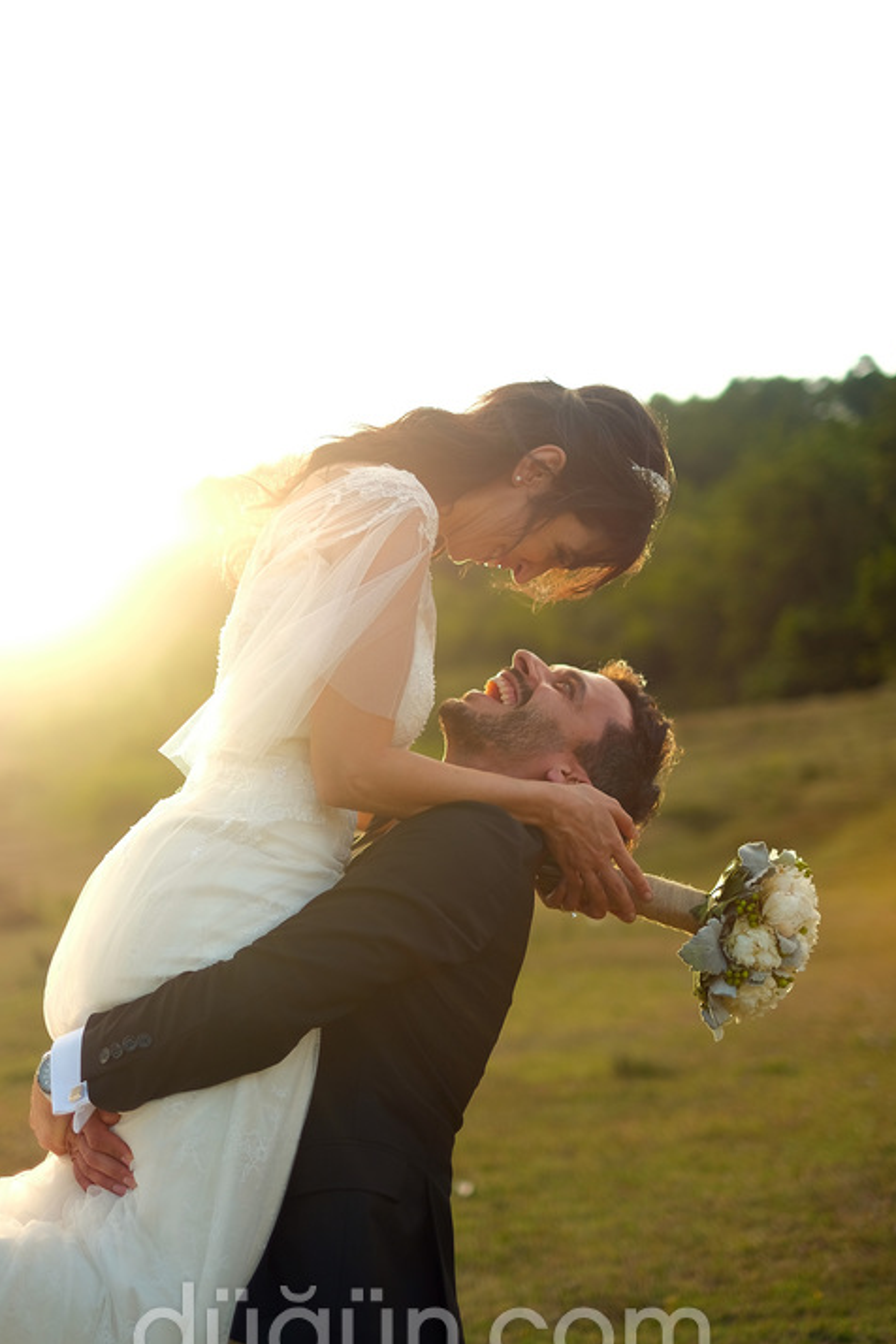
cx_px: 422
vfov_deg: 35.0
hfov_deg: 23.8
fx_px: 2128
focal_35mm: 57
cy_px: 700
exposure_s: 1/1600
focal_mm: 35
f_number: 1.4
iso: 200
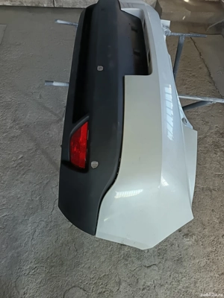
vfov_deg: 71.6
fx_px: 207
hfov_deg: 56.8
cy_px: 149
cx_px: 112
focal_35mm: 24
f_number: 1.75
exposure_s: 1/33.3
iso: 782
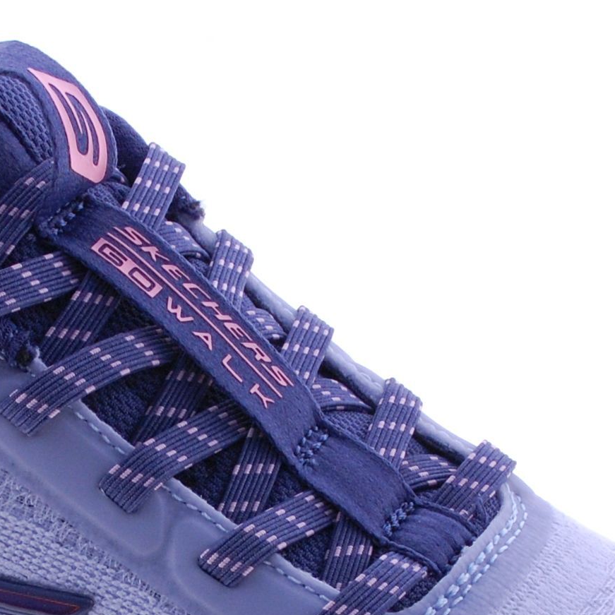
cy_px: 590
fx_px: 2653
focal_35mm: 132
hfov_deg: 13.2
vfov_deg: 13.1
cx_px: 133
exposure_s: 1/30
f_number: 13
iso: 800
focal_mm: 30
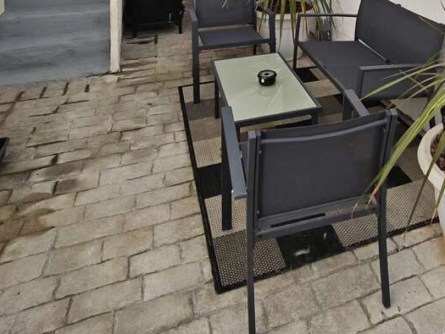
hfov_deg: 51.3
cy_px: -65
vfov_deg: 34.0
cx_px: 341
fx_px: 438
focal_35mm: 34
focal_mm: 2.16
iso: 50
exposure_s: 1/560
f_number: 2.2
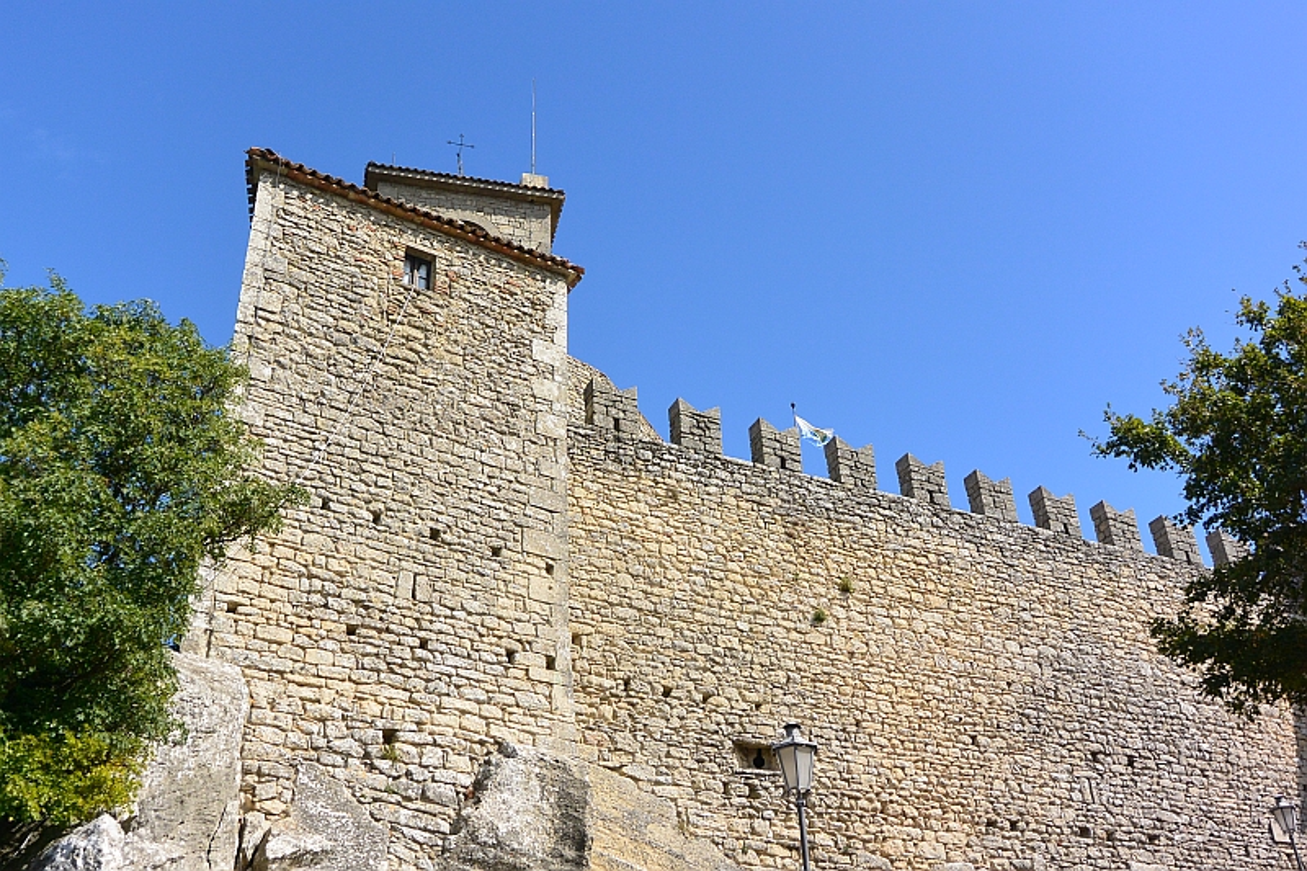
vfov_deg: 36.9
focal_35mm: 36
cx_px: 654
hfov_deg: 53.1
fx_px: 1307
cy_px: 436
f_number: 5
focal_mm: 13.6
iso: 160
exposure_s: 1/800
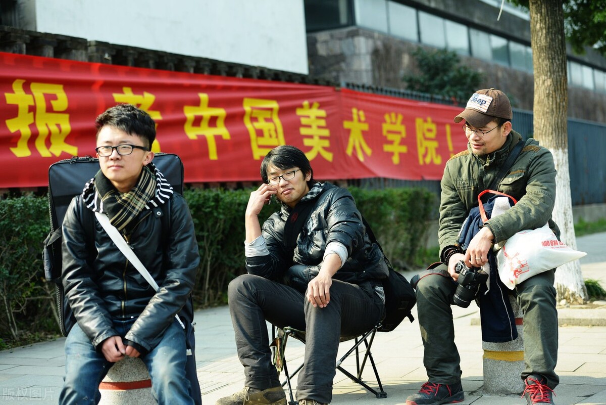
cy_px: 202
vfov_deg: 19.5
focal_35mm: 70
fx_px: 1179
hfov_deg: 28.8
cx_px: 303
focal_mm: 70
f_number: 3.5
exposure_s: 1/250
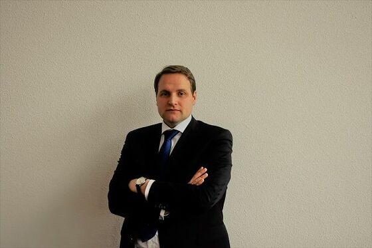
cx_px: 186
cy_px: 124
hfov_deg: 43.6
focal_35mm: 45
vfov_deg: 29.8
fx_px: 465
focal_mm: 30
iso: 1600
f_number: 4.2
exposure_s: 1/60
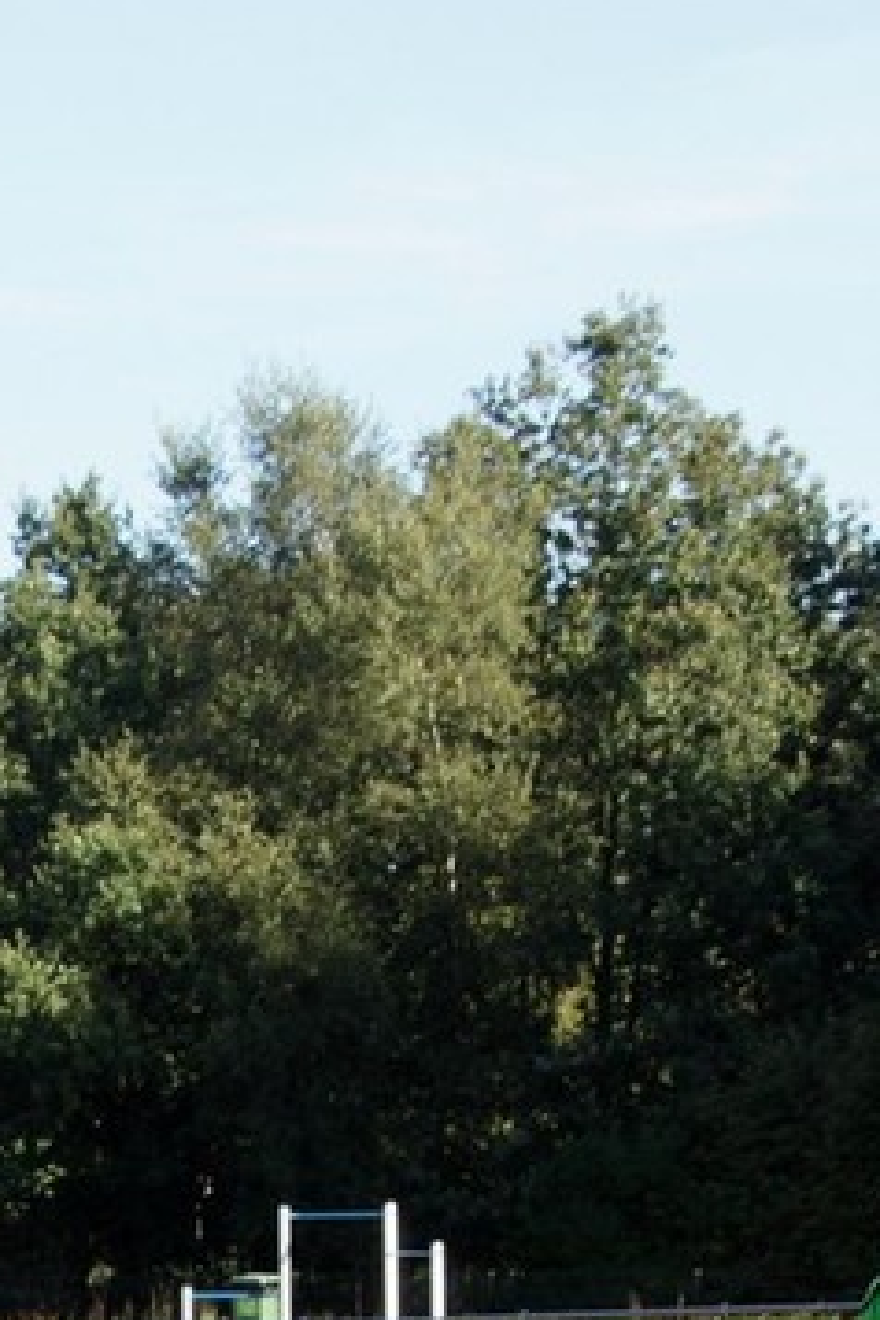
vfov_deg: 13.5
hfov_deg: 9.0
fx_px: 5515
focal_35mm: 150
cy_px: 1239
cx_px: -177
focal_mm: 35
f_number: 6.3
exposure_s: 1/640
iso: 400
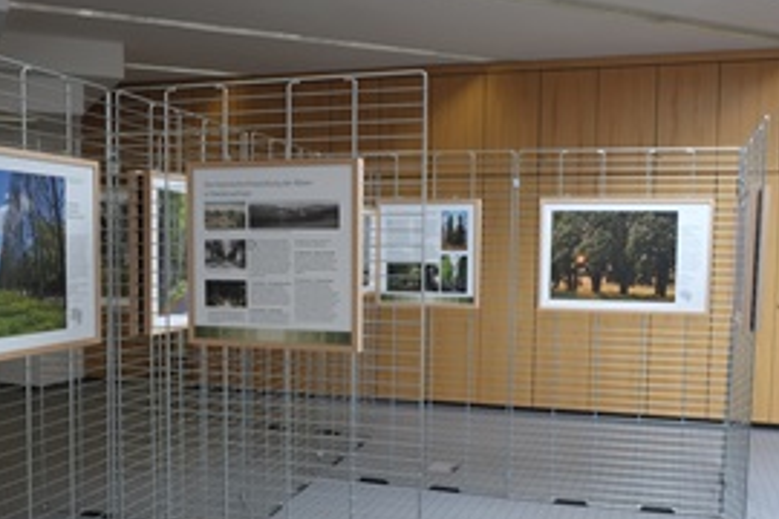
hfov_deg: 48.4
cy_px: 301
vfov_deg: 33.3
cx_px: 352
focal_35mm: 40
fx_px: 865
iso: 1250
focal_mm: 18
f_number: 5.6
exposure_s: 1/140
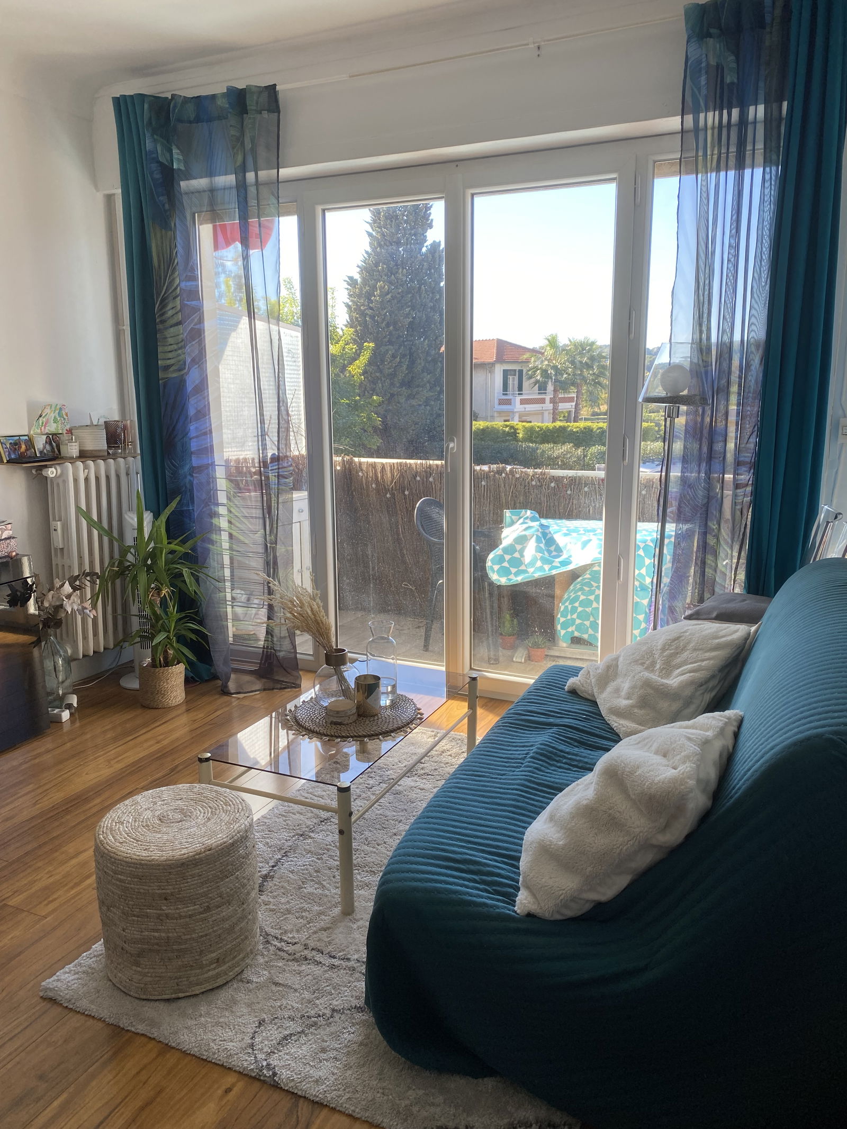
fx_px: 848
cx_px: 424
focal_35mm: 26
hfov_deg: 53.1
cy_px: 564
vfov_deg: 67.3
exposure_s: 1/190
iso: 32
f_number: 1.8
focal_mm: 4.25
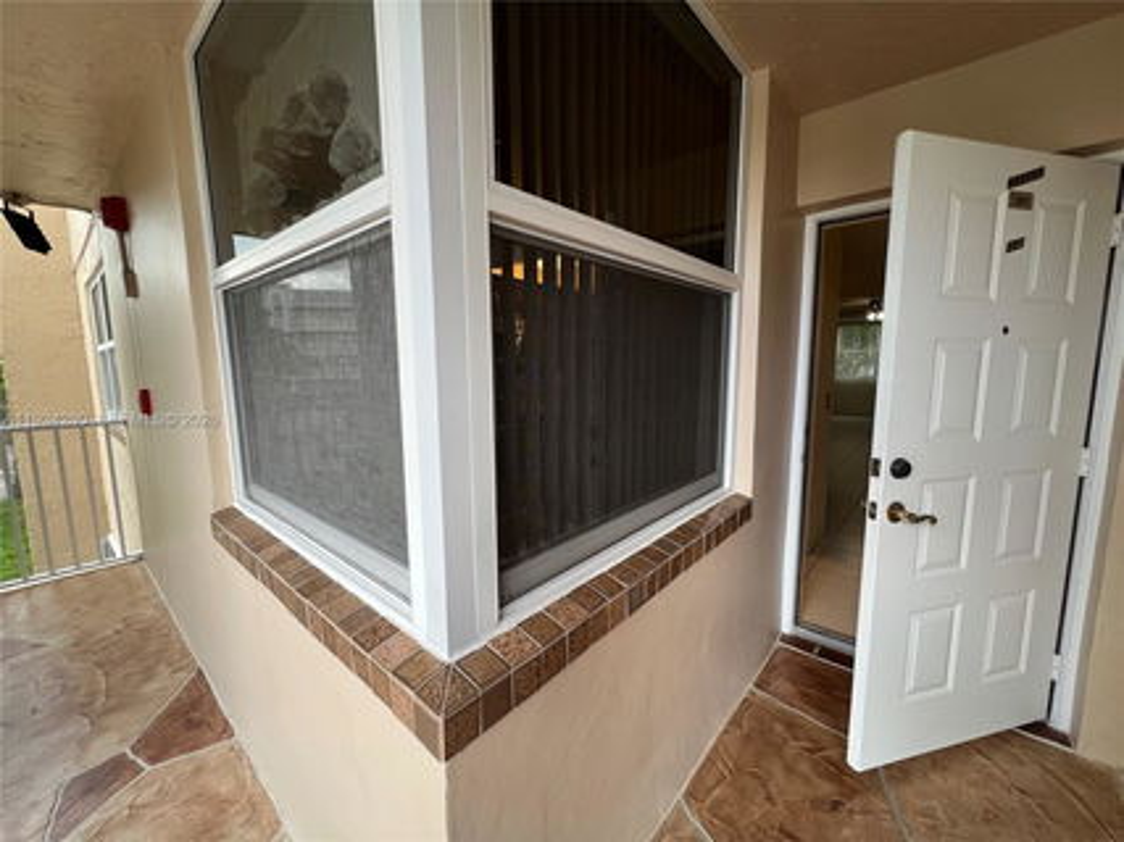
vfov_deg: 89.9
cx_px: 562
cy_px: 421
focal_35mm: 13
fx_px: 422
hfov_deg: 106.2
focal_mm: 1.57
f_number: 1.8
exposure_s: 1/99
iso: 32
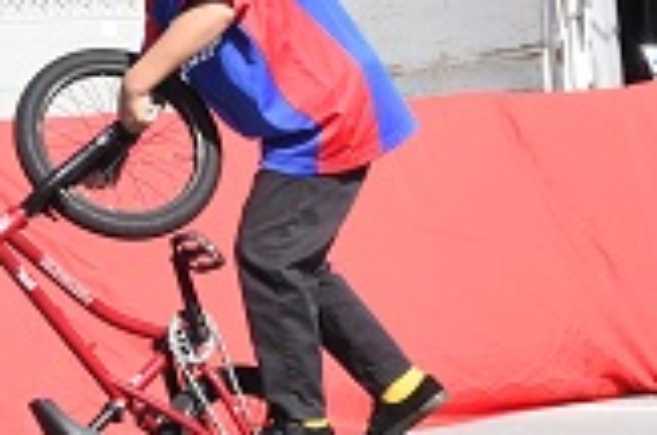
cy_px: 109
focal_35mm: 184
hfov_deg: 11.2
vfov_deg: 7.4
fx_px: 3351
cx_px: 339
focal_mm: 50
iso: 4000
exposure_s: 1/1250
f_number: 18
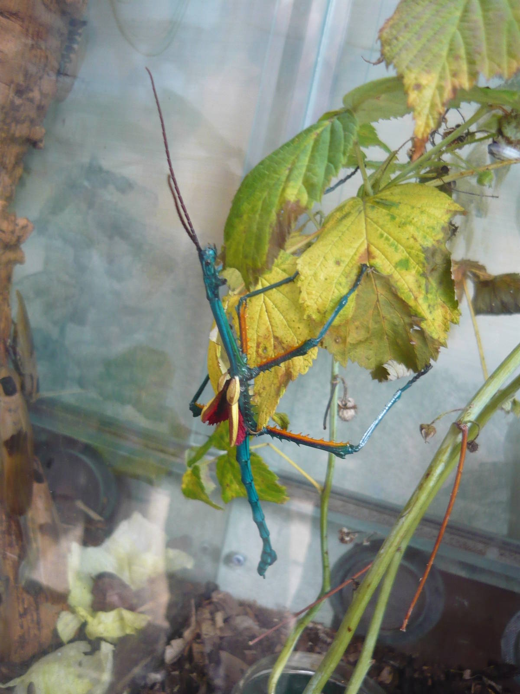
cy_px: 347
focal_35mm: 33
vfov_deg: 55.4
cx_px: 260
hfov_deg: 42.9
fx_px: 661
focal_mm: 5.5
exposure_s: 1/30
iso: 250
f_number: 2.8
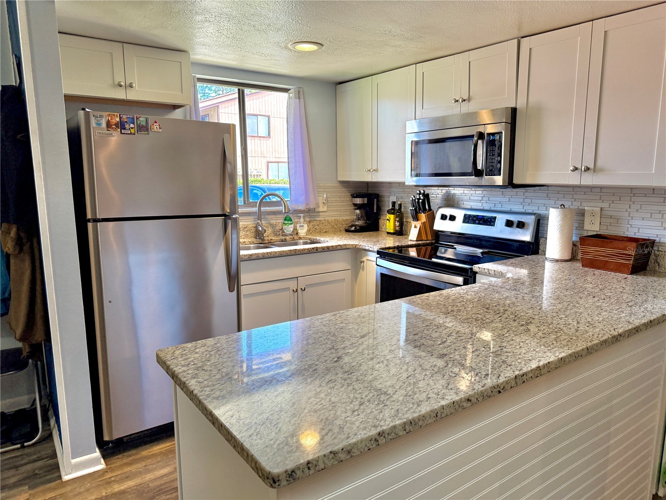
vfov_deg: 56.8
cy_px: 250
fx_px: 462
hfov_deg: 71.6
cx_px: 333
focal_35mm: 24
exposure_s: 1/133
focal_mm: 6.76
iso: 200
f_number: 1.78
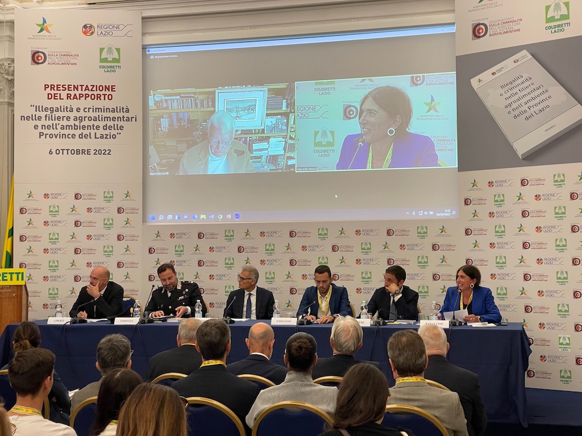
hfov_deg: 36.8
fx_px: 874
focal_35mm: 52
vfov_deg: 28.0
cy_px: 218
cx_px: 291
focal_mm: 6
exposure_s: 1/50
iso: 100
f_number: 2
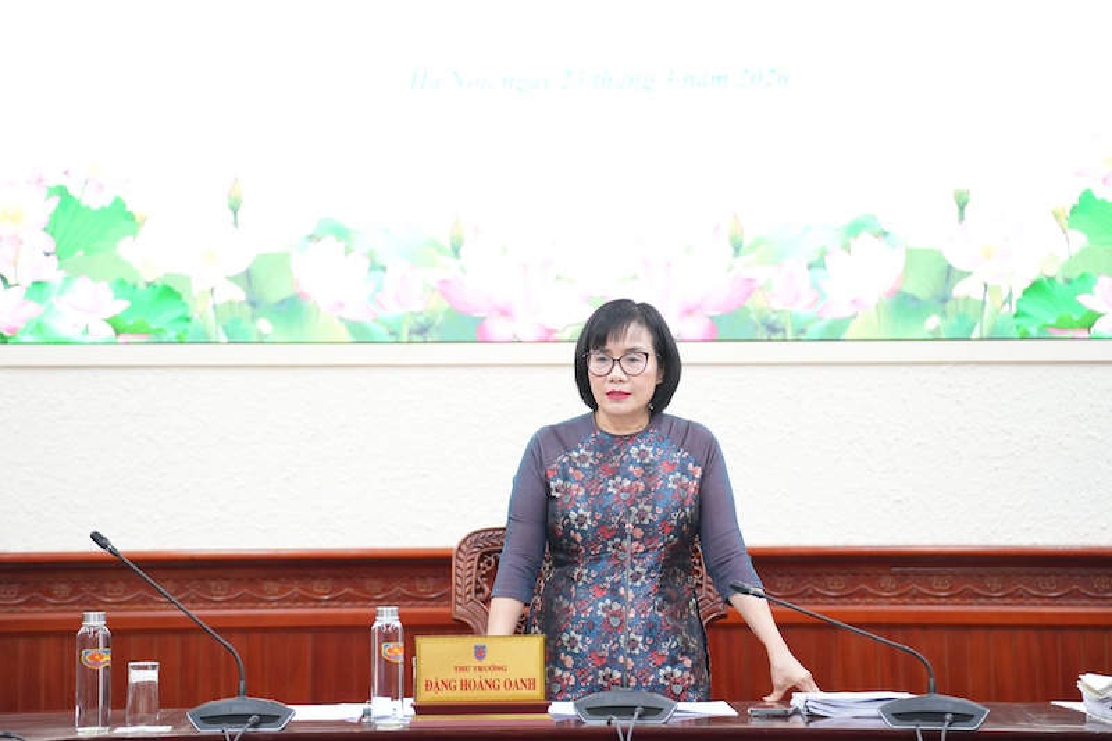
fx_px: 3829
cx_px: 556
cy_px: 370
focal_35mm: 124
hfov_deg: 16.5
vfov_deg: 11.1
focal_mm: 124
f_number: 2.8
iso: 2000
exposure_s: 1/160
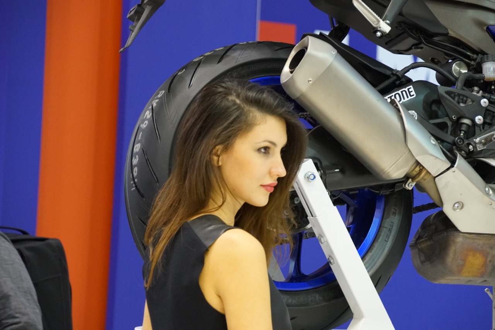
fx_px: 2530
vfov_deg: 7.5
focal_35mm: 184
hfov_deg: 11.2
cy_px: 165
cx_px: 248
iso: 5000
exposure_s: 1/200
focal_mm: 123
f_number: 6.3
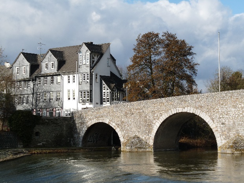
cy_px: 92
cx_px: 122
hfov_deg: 22.5
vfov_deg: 17.0
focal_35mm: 87
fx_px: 613
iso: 100
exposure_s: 1/400
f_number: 5.6
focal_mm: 15.5
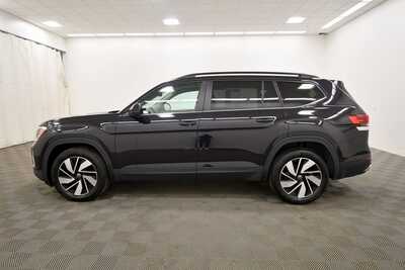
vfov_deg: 59.5
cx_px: 202
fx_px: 236
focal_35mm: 21
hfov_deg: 81.2
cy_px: 135
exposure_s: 1/125
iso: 800
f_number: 5
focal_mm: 14
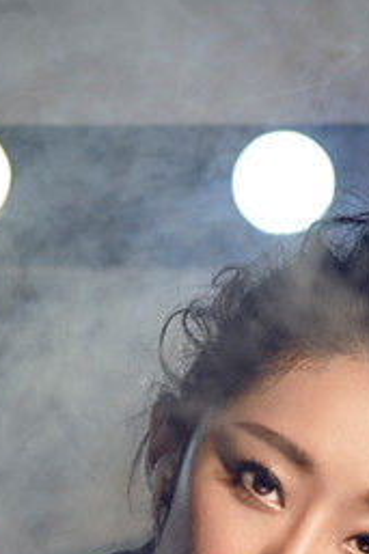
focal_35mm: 218
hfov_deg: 6.3
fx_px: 3356
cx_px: 94
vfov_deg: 9.2
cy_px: 856
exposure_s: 1/100
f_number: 4.5
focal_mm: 70
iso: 250
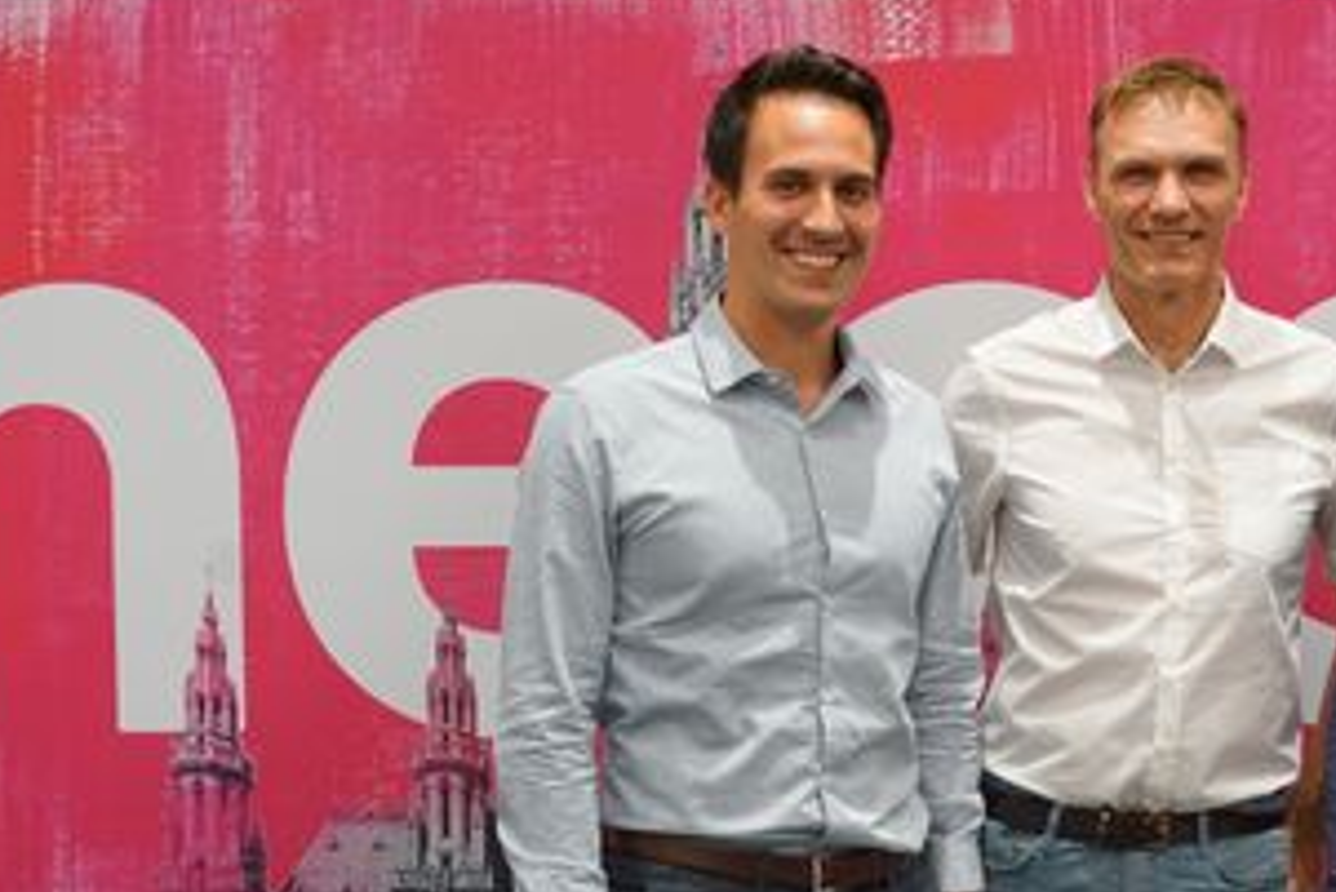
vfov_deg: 16.0
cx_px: 941
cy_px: 701
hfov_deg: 23.7
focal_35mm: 85
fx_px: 3156
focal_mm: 50
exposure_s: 1/160
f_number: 4
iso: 1600
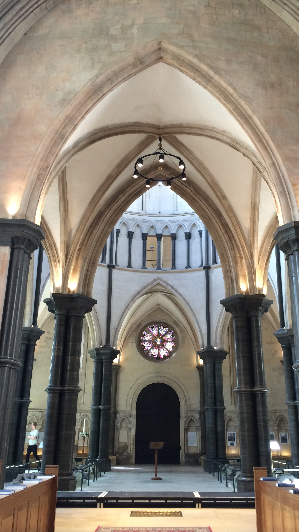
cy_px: 266
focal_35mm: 33
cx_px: 164
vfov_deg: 59.5
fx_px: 465
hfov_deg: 35.6
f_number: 2.2
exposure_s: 1/30
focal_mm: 4.12
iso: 100
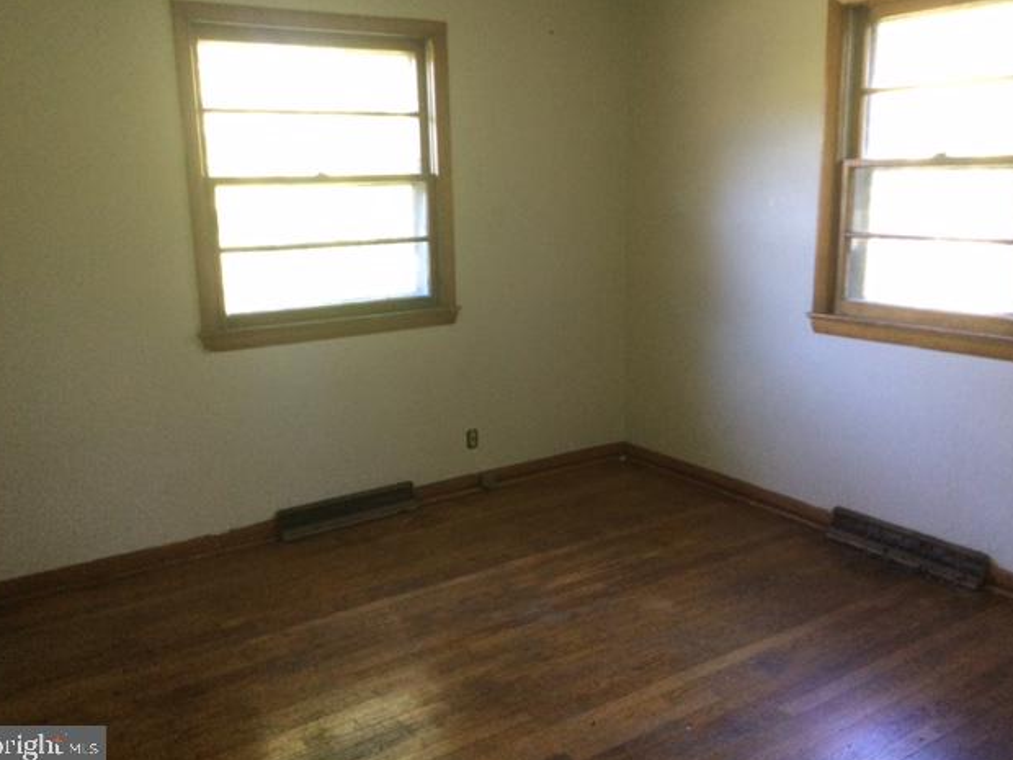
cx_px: 502
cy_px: 376
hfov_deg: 56.8
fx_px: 936
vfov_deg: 44.2
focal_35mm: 32
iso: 200
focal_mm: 3.3
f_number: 2.4
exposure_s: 1/30
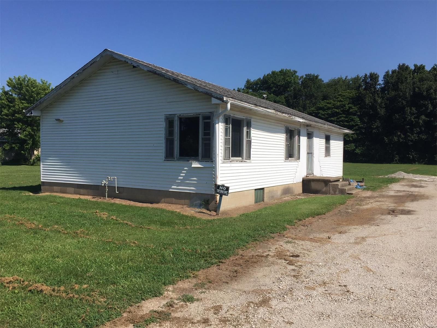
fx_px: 366
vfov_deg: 48.2
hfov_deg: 61.7
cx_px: 218
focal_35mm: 29
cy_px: 164
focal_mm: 4.15
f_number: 2.2
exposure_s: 1/2475
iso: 32
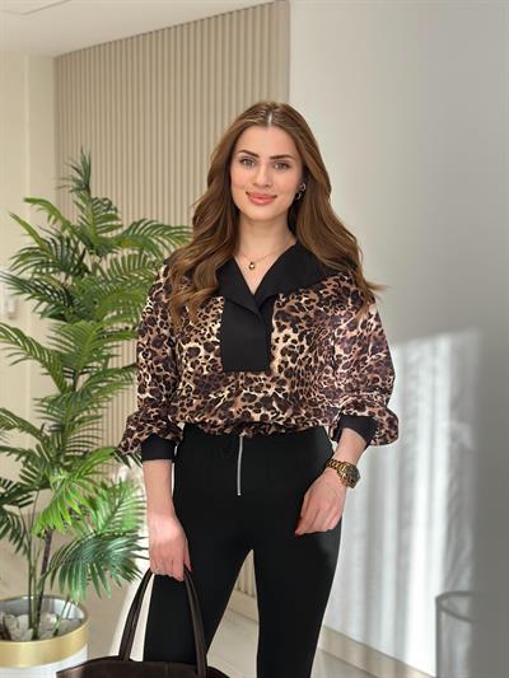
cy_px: 339
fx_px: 941
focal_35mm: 48
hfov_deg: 30.3
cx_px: 254
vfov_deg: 39.6
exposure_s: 1/377
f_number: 1.78
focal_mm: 6.86
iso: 80
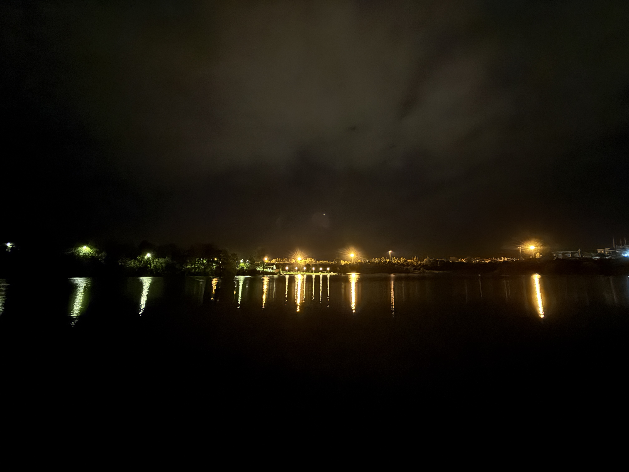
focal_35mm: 14
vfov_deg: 85.7
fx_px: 254
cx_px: 314
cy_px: 236
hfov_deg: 102.1
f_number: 2.2
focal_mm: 2.22
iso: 5000
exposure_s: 1/2
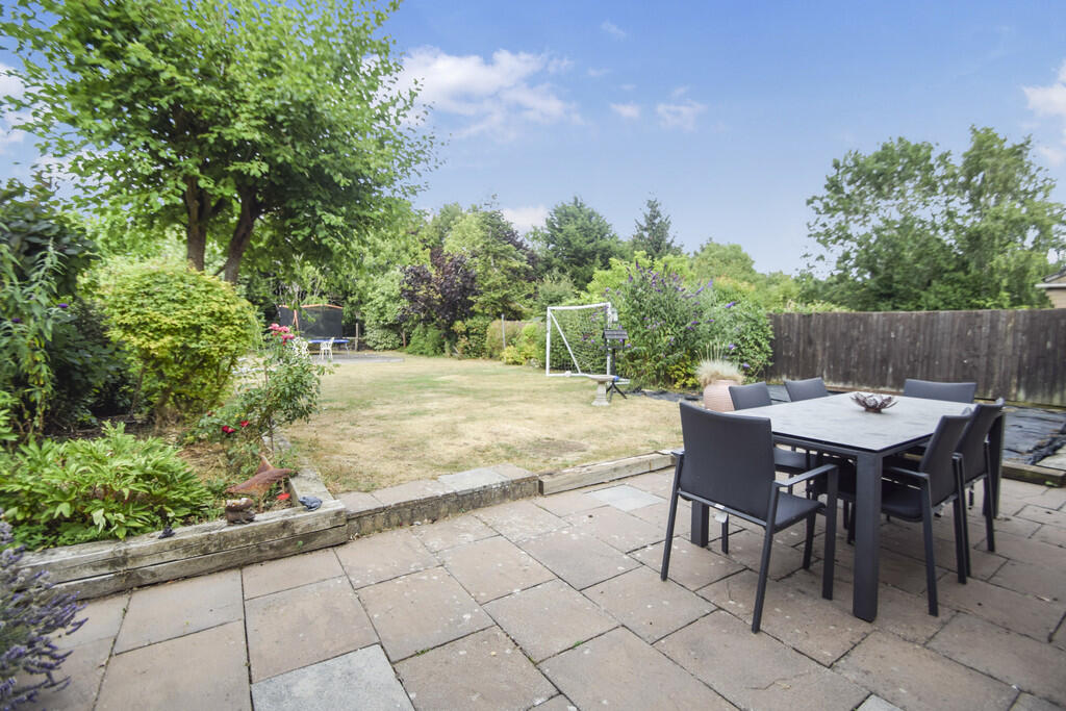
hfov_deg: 100.4
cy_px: 356
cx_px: 533
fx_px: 444
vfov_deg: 77.3
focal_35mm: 15
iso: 100
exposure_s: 1/250
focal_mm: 10
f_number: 5.6
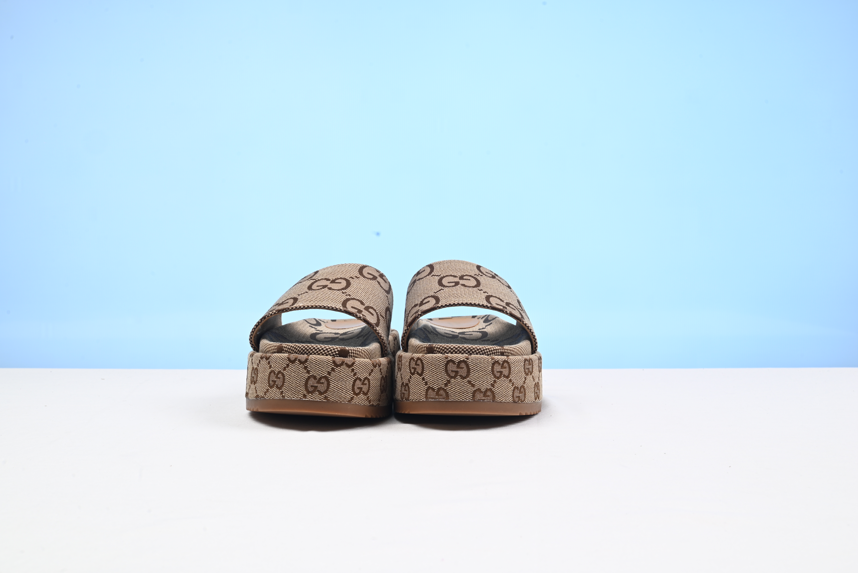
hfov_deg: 48.4
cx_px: 429
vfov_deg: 33.4
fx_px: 954
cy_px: 286
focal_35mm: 40
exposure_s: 1/2
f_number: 16
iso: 100
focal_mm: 40
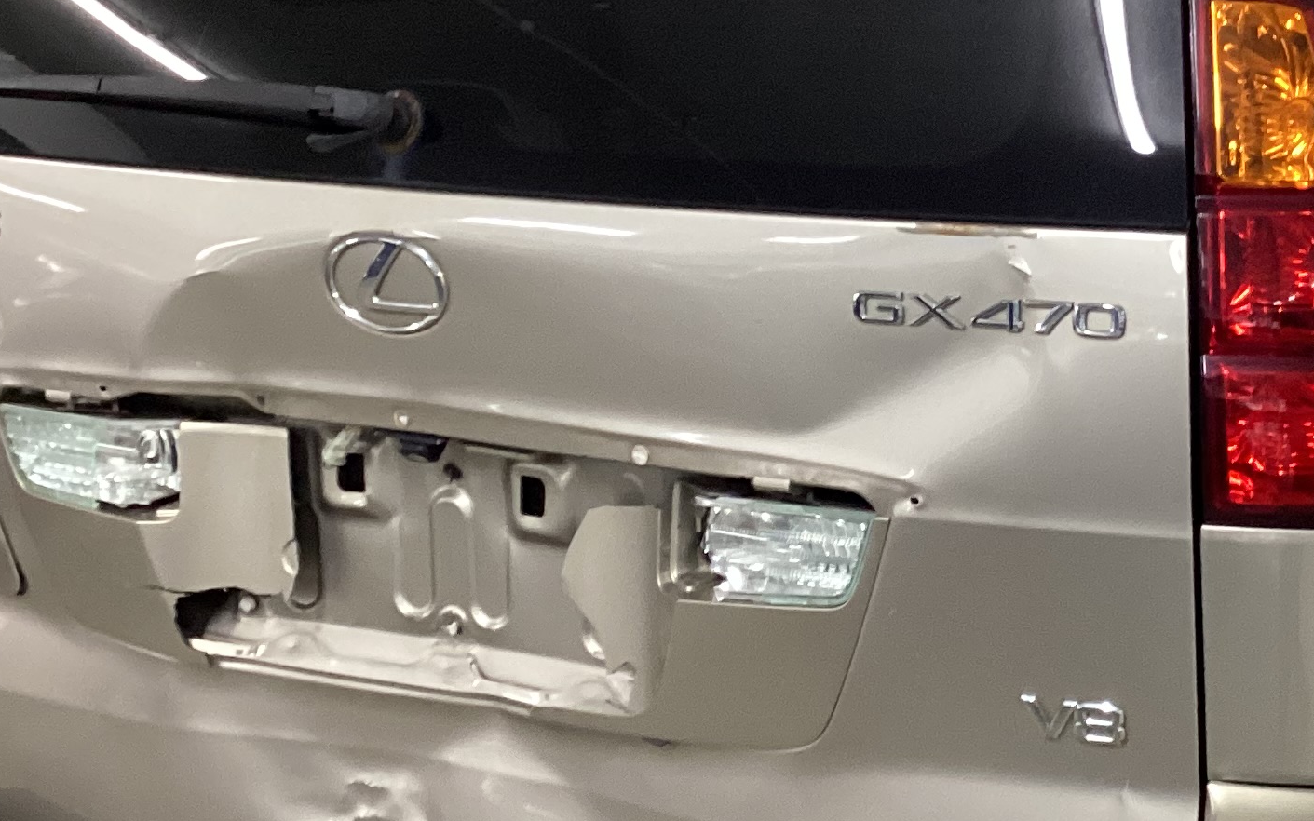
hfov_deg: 26.8
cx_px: 1000
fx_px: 2722
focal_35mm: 76
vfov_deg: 17.2
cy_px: 362
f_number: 2.4
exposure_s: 1/40
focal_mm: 3.3
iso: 250
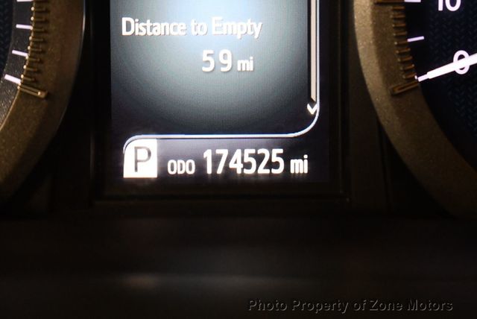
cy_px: 160
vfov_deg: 12.5
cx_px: 238
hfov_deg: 18.6
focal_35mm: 110
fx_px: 1459
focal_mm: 55
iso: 3200
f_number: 5.6
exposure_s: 1/80
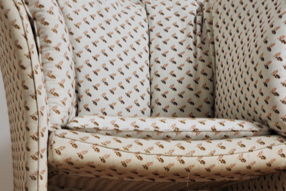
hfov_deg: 20.6
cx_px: 180
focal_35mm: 99
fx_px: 786
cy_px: 127
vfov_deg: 13.8
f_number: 4
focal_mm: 30.63
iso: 400
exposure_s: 1/60
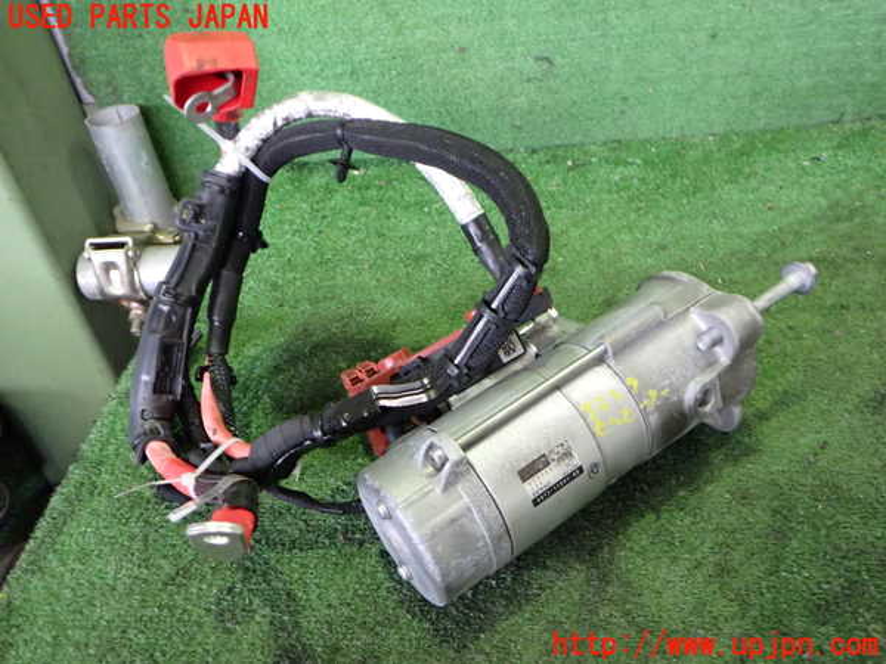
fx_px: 768
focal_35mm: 30
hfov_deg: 60.0
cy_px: 332
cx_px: 443
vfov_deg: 46.8
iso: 800
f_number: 2.3
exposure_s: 1/50
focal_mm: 5.4
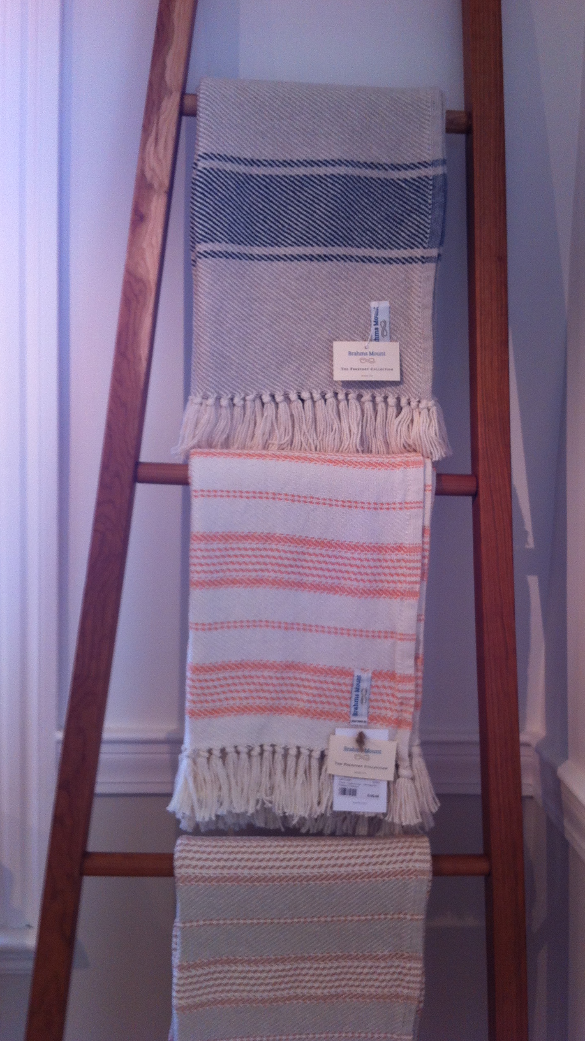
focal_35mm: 39
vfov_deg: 51.6
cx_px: 330
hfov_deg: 30.4
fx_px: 1076
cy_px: 526
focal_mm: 3.85
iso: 80
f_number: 2.8
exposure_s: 1/17
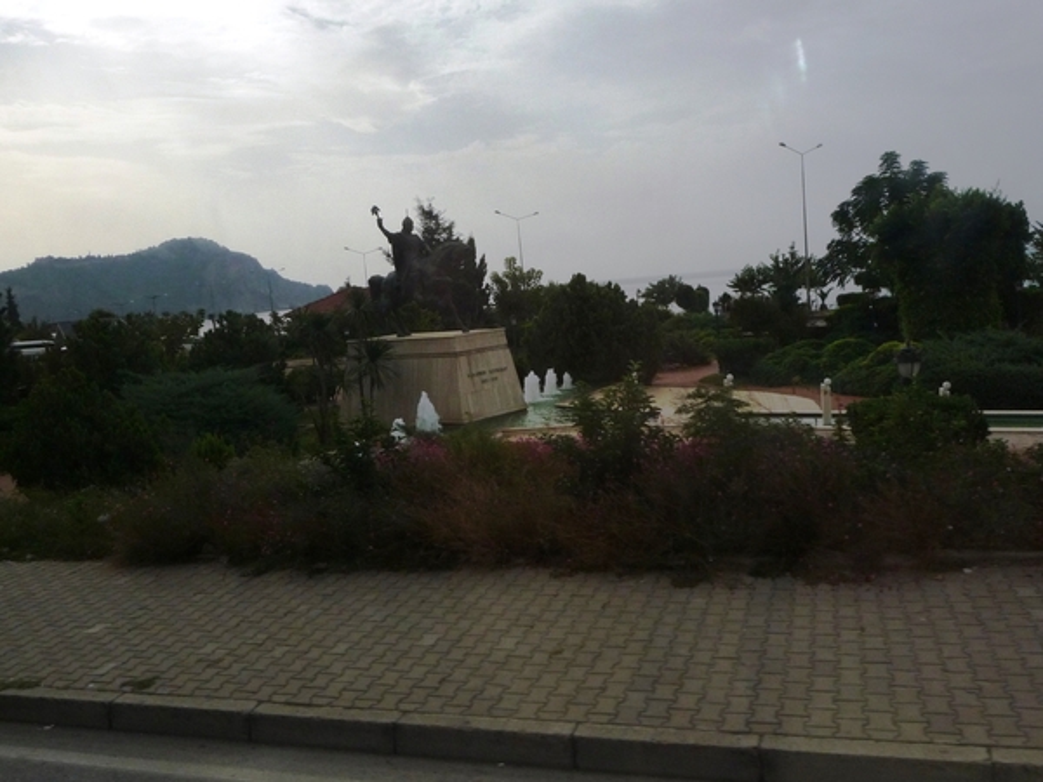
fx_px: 964
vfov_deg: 44.2
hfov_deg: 56.8
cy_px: 391
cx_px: 522
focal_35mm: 32
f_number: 8
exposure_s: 1/500
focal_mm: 5.3
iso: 160
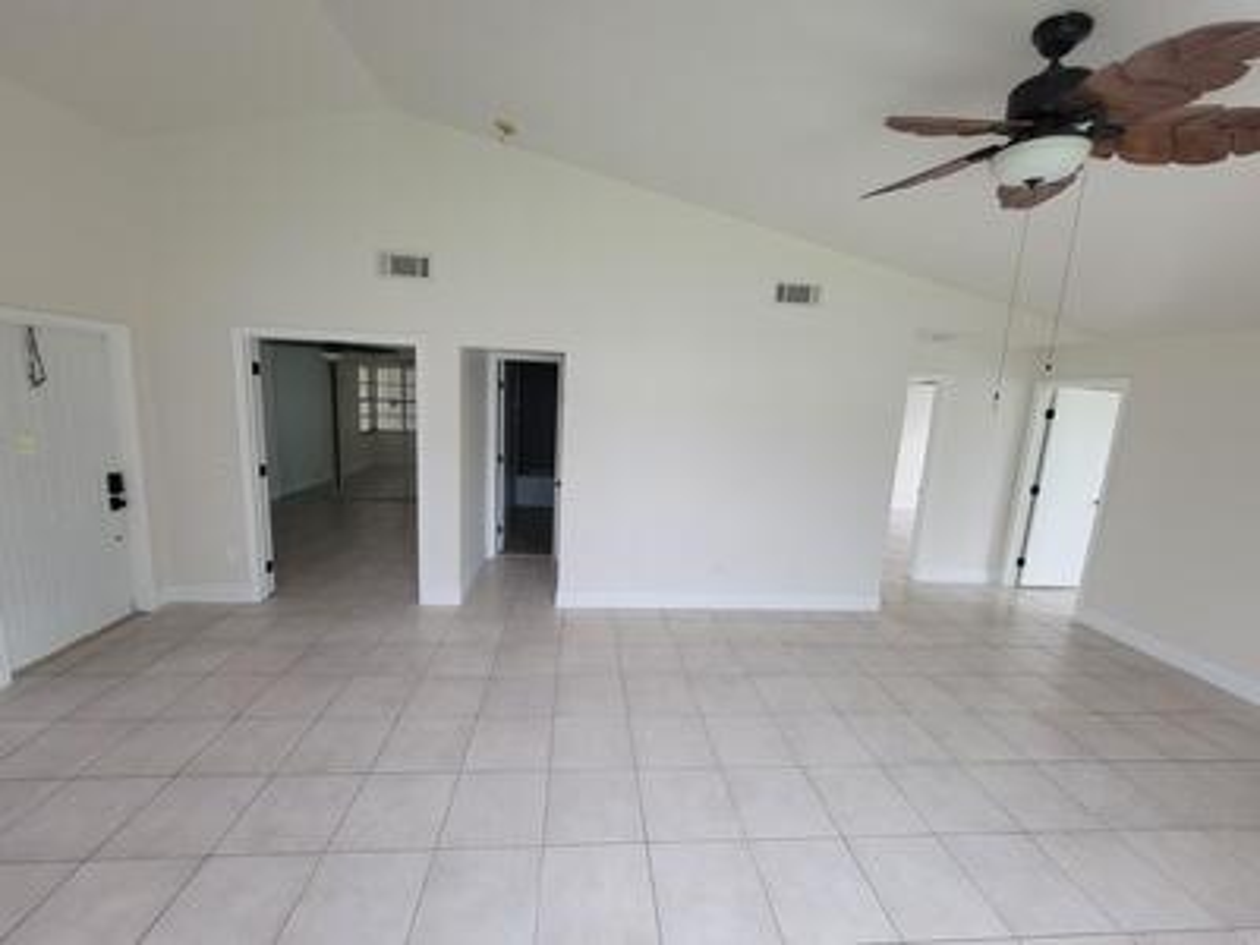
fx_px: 473
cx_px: 630
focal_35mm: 13
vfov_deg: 89.9
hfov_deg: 106.2
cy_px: 472
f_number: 2.2
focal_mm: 2.2
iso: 320
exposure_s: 1/40
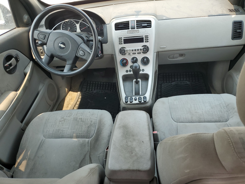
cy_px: 92
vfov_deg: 53.1
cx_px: 122
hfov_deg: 67.3
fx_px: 184
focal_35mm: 26
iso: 50
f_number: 1.5
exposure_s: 1/323
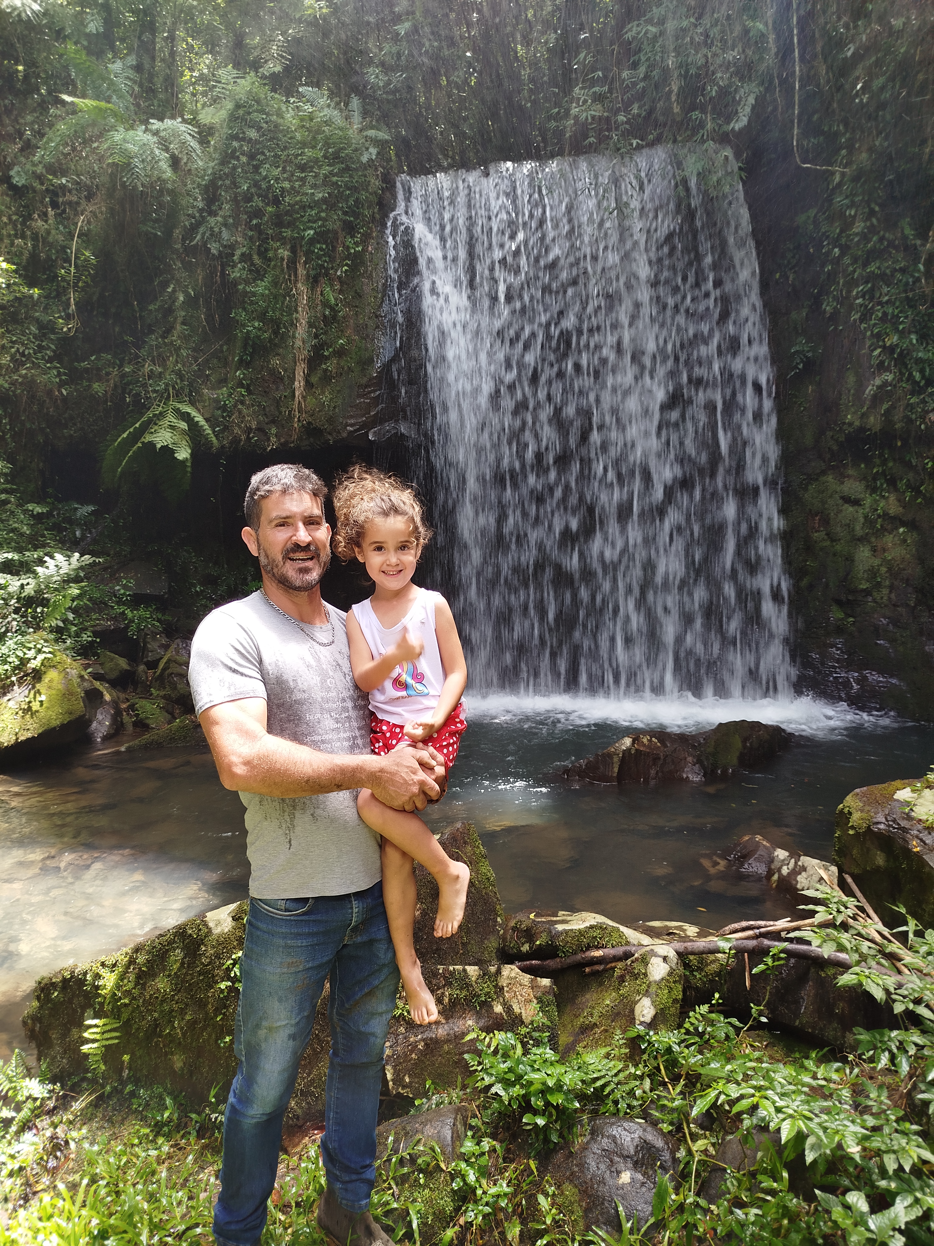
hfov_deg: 56.8
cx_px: 467
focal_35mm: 24
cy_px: 623
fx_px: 863
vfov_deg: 71.6
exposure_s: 1/60
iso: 64
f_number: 1.7
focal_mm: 5.31
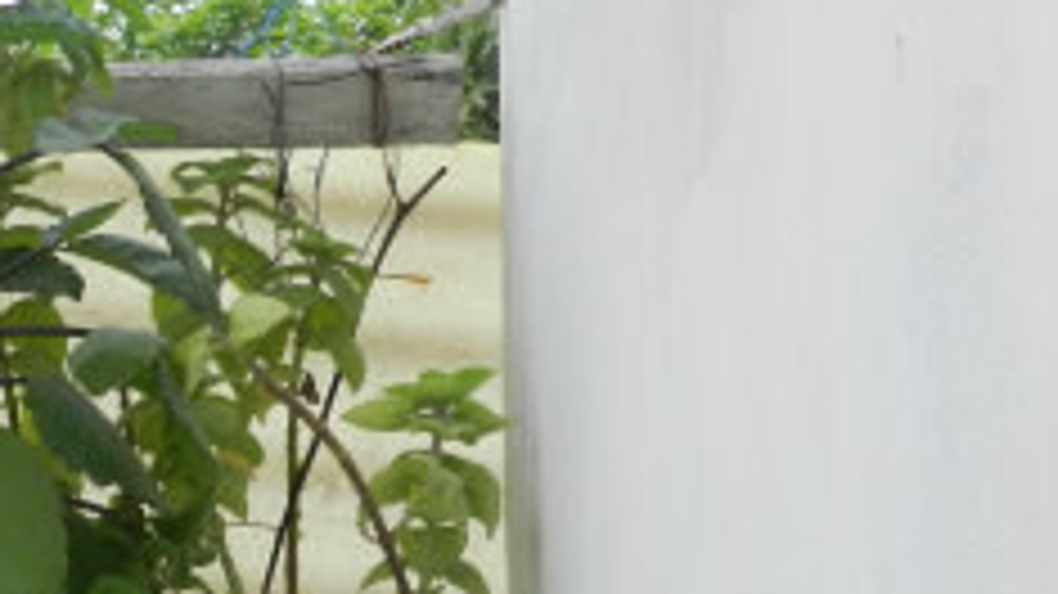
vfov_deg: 5.6
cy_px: 830
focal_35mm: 216
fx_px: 6058
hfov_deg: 9.8
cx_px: -284
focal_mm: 13.5
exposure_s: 1/30
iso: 160
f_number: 4.8
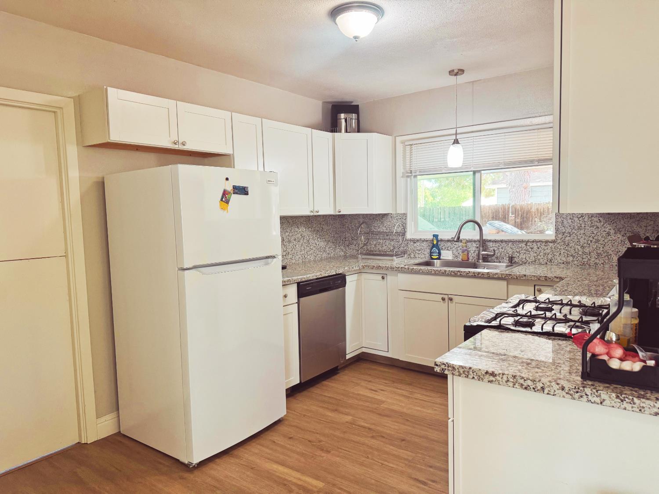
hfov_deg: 71.6
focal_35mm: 24
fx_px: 457
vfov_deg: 56.8
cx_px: 330
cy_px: 247
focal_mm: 6.76
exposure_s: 1/60
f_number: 1.78
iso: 200
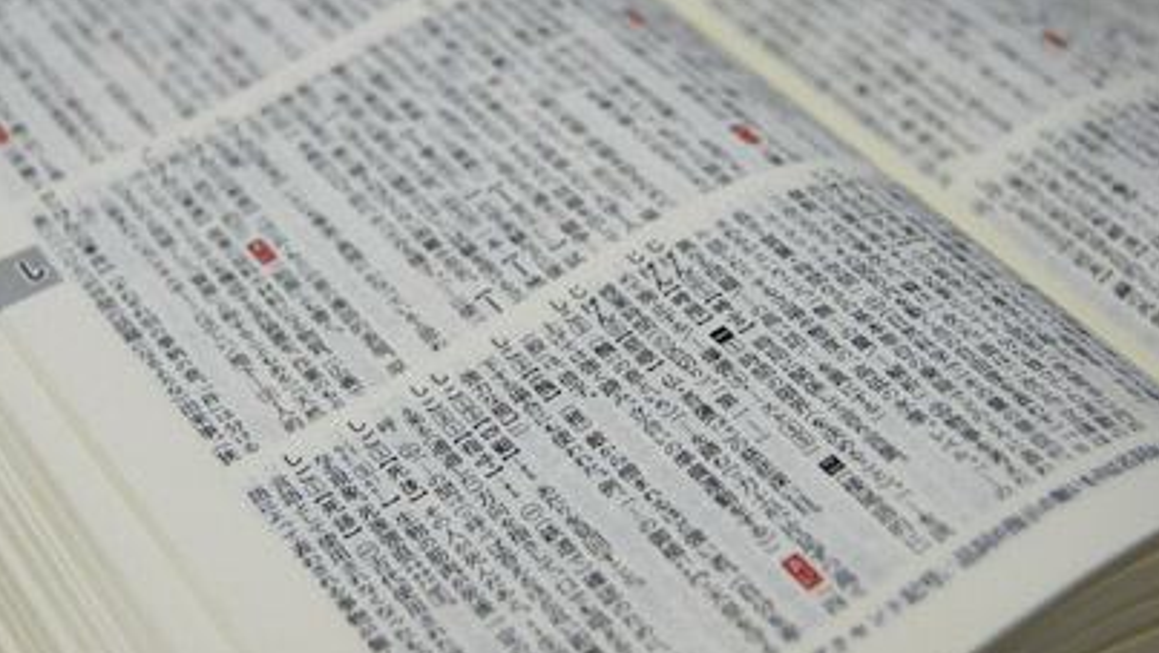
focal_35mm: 75
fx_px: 2306
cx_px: 434
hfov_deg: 28.1
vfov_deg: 16.1
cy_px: 286
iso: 200
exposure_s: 1/80
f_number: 4.5
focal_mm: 32
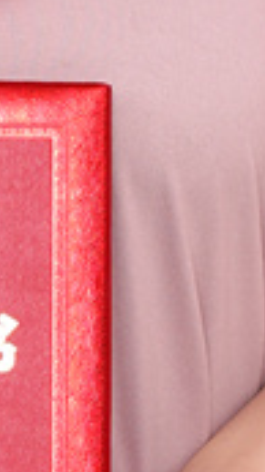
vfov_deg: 2.8
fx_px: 9542
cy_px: -27
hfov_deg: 1.6
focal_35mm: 762
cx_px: -156
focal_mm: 105
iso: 100
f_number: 11
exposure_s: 1/160
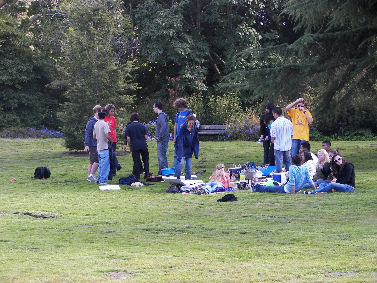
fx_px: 1547
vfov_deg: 10.4
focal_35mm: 142
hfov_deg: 13.9
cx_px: 188
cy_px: 142
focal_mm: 23.6
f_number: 3.2
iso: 64
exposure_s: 1/80
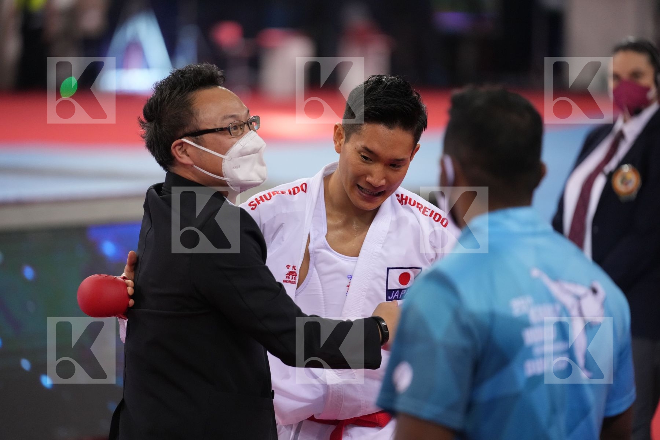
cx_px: 330
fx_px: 3281
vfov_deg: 7.7
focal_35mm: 179
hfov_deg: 11.5
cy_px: 220
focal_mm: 179
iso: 4000
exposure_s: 1/1000
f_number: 2.8
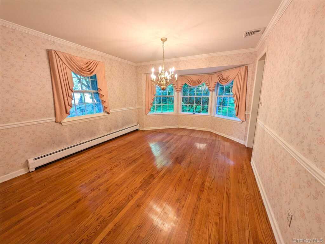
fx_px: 131
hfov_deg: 102.1
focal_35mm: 14
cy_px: 122
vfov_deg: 85.7
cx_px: 162
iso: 72
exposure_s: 1/50
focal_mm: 1.83
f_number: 2.2
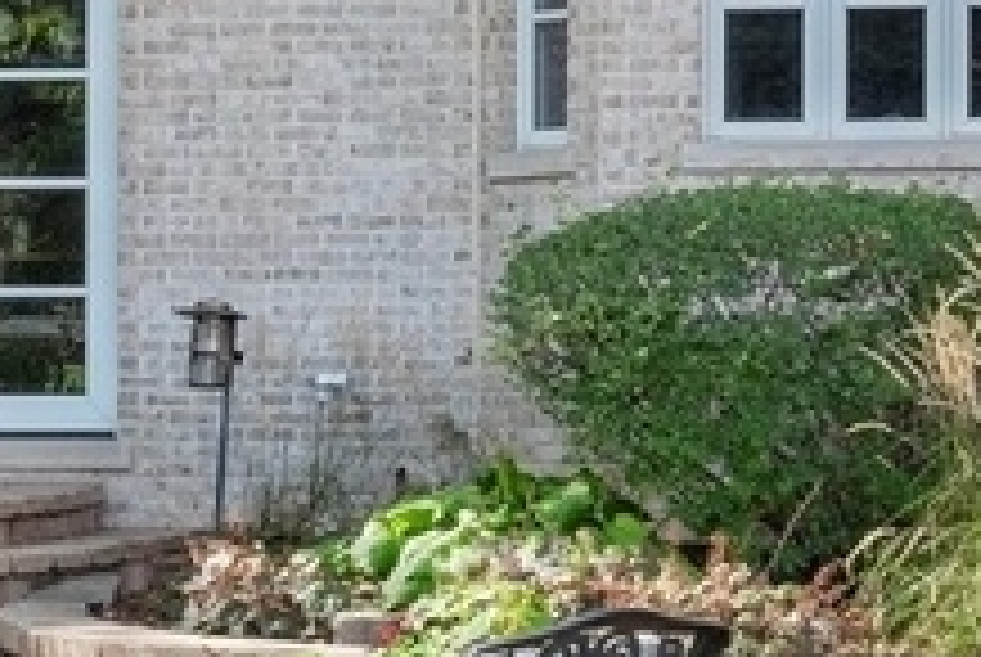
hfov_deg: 16.1
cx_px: 754
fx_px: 3438
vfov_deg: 10.5
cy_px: -356
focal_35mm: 126
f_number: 8
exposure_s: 1/100
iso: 400
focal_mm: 17
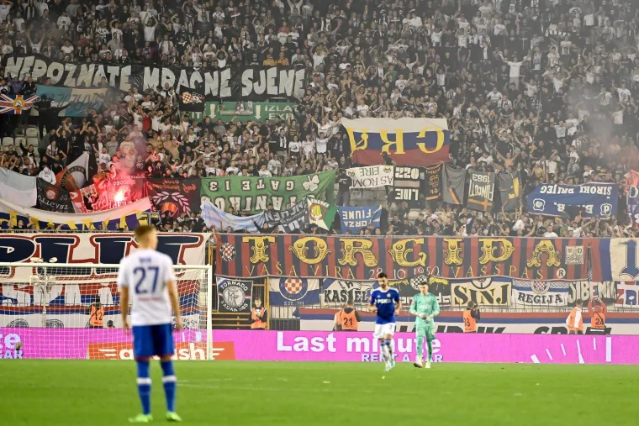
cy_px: 213
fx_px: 3550
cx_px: 320
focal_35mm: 200
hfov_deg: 10.3
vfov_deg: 6.9
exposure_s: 1/1250
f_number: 2.8
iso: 3200
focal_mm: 200
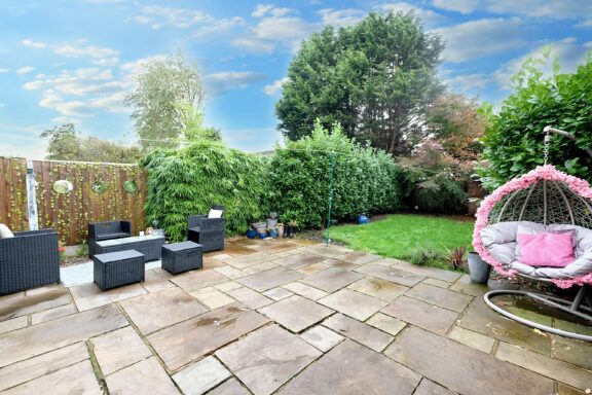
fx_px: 247
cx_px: 296
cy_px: 198
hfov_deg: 100.4
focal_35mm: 15
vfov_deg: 77.3
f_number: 4
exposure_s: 1/60
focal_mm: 10
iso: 200
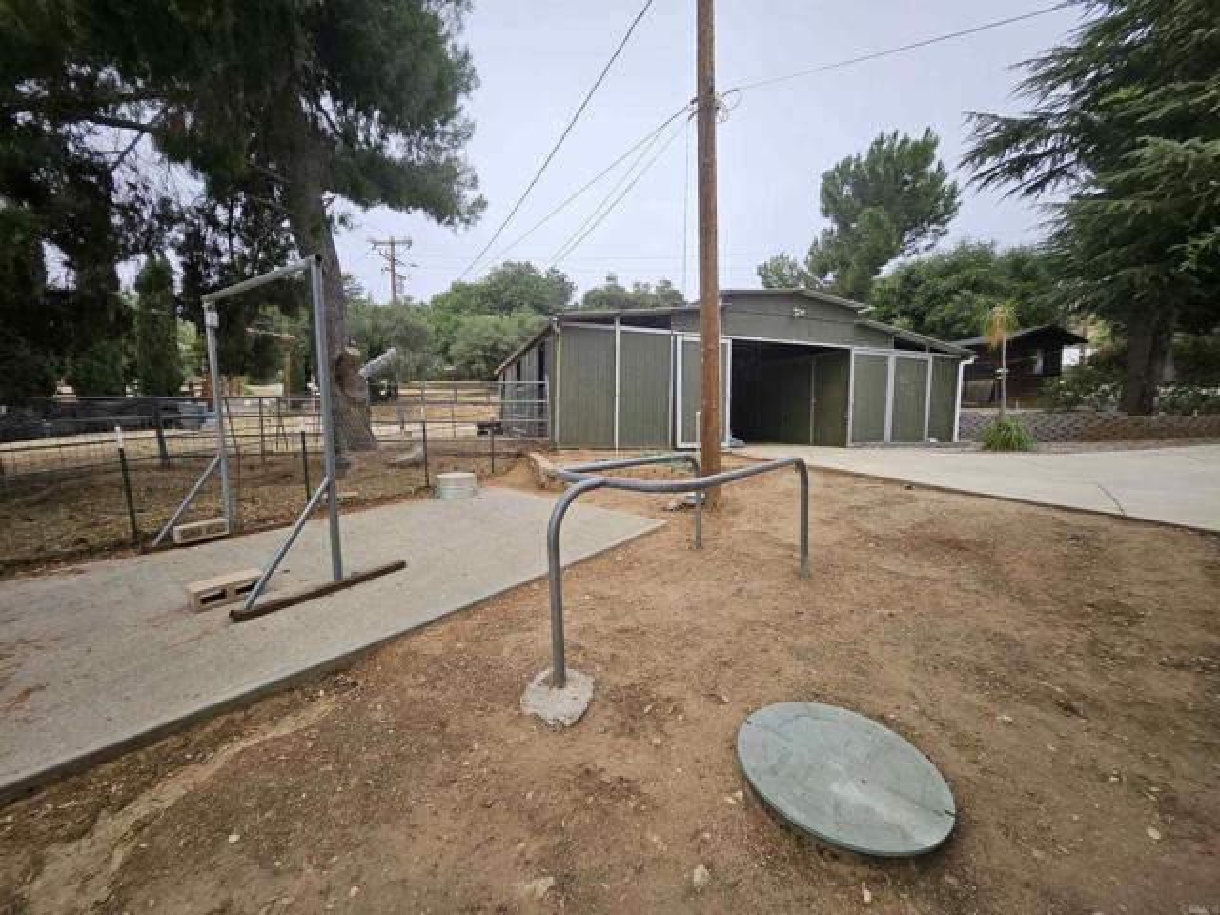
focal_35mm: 13
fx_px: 458
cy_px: 458
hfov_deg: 106.2
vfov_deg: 89.9
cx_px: 610
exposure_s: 1/1000
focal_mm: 1.74
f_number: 2.2
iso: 50
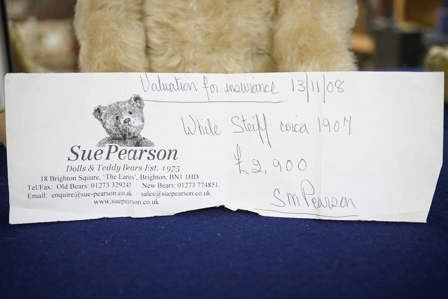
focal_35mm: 45
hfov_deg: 43.6
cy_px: 150
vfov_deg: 29.9
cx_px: 224
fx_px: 560
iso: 1250
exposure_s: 1/125
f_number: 6.3
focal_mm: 30
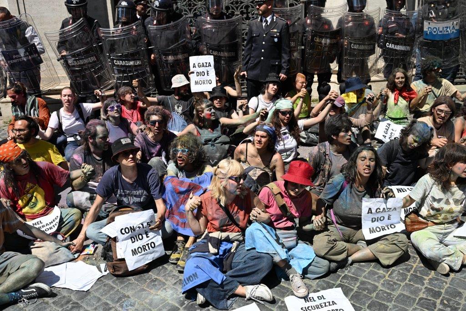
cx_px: 233
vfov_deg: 36.9
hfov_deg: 53.1
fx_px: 466
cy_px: 156
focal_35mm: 36
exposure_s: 1/320
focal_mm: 36
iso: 140
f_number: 5.6
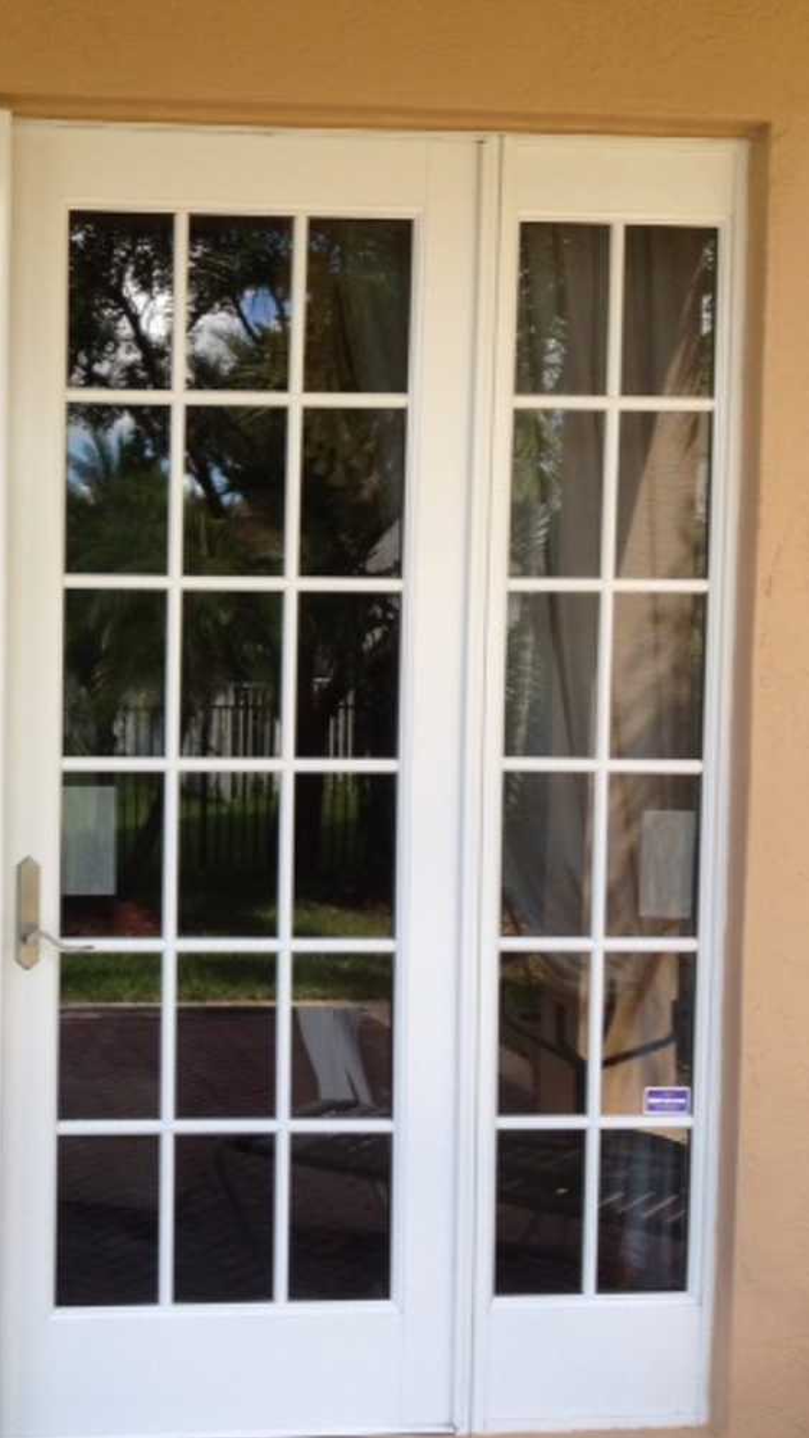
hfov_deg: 22.6
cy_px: 720
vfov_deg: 40.6
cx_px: 14
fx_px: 1944
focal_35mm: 51
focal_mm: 4.28
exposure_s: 1/156
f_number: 2.4
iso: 50
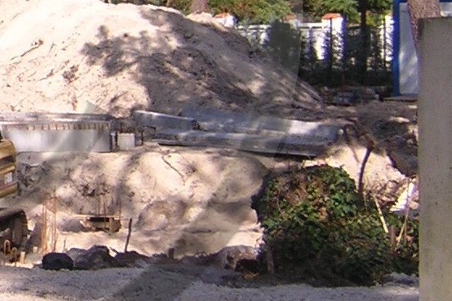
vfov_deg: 12.7
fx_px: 1343
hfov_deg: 18.2
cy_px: 10
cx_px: -73
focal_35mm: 107
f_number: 5.2
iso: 100
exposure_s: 1/220
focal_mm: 4.7
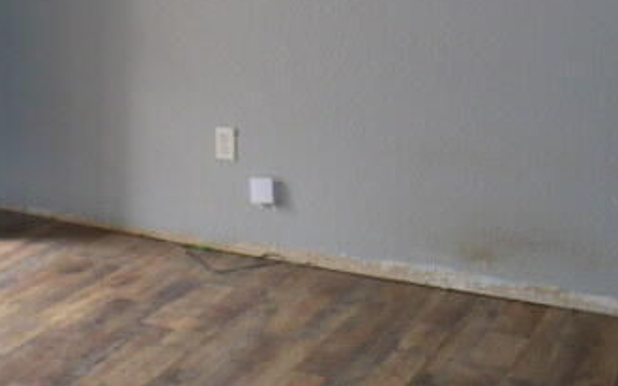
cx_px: 140
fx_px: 1280
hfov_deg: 26.7
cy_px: -28
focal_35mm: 76
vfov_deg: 16.7
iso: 100
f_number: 2.8
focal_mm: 6.1
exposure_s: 1/30
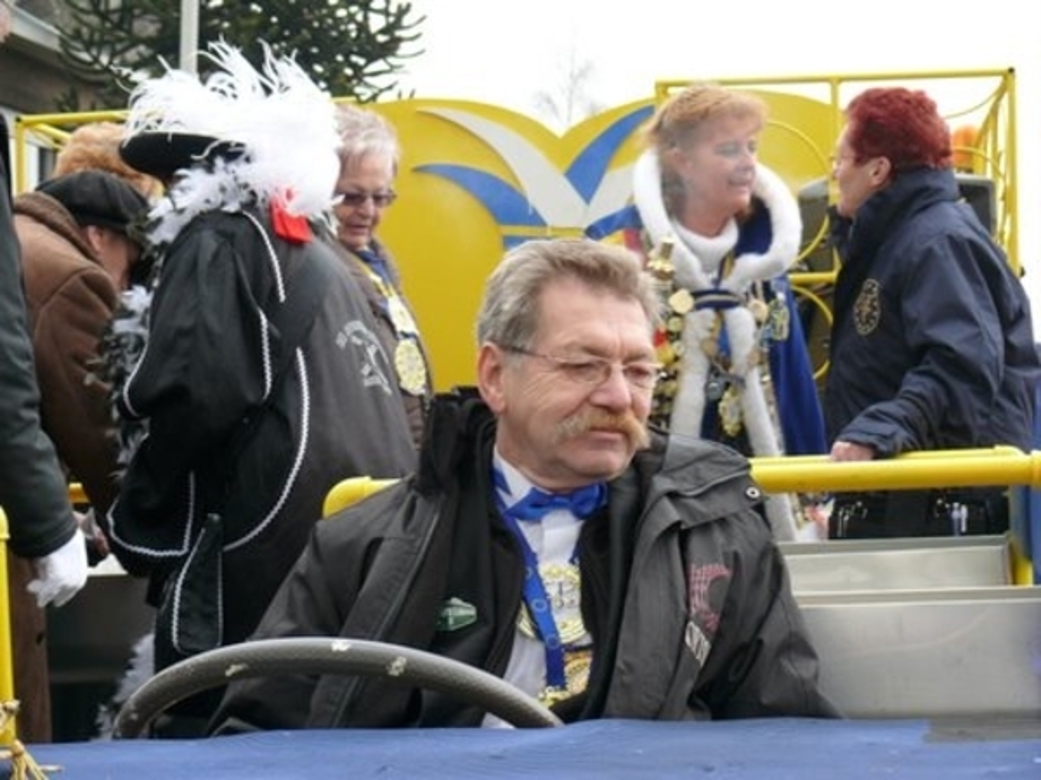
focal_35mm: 94
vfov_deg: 15.7
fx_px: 2827
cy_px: 390
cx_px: 520
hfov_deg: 20.9
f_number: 4
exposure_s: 1/100
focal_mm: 19.9
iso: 100
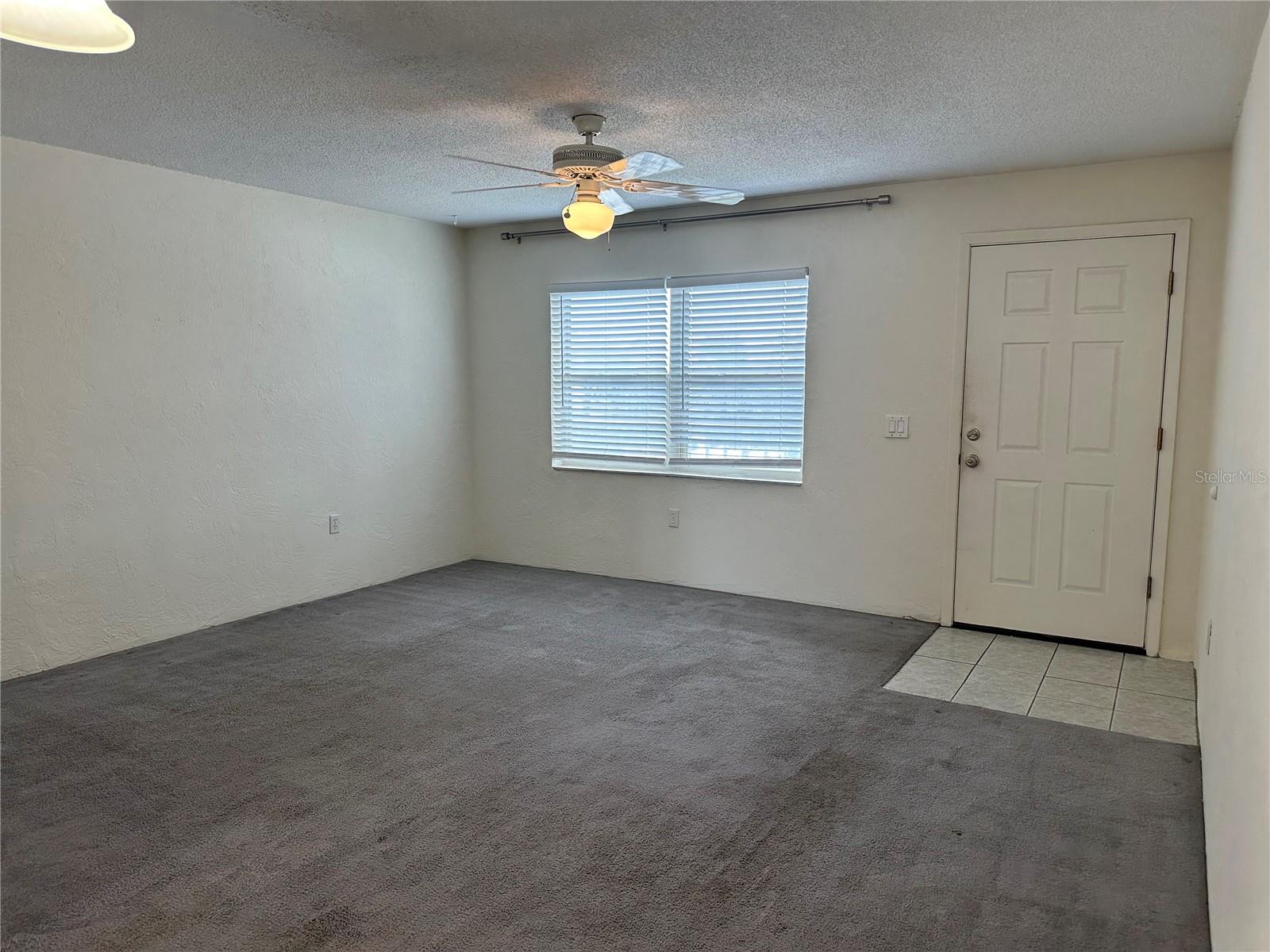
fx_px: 881
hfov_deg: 71.6
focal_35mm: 24
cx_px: 635
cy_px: 476
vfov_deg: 56.8
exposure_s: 1/120
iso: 160
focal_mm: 6.86
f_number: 1.78
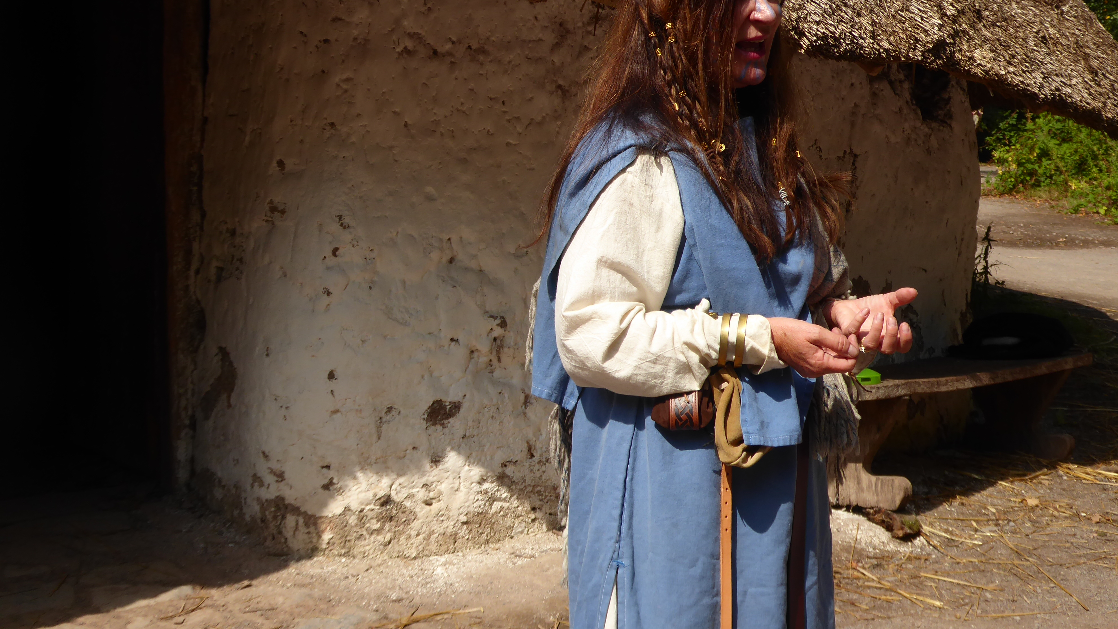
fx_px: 1630
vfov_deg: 21.8
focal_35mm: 55
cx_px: 564
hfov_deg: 37.9
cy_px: 216
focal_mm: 9
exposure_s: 1/640
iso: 80
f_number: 4.1
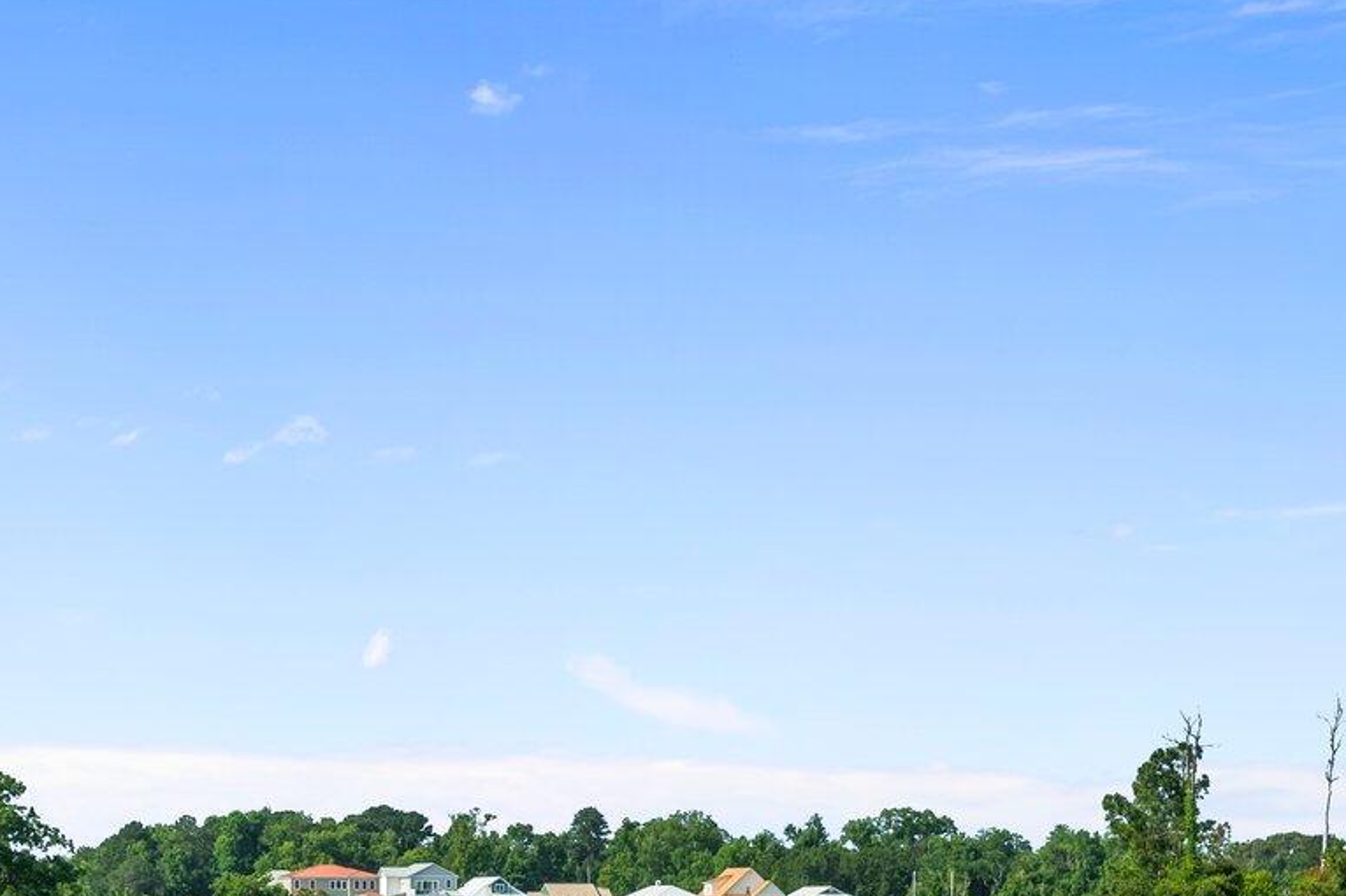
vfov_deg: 12.6
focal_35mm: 107
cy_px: 883
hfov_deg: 18.9
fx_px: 3999
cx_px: 278
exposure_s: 1/800
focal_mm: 40
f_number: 8
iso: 125
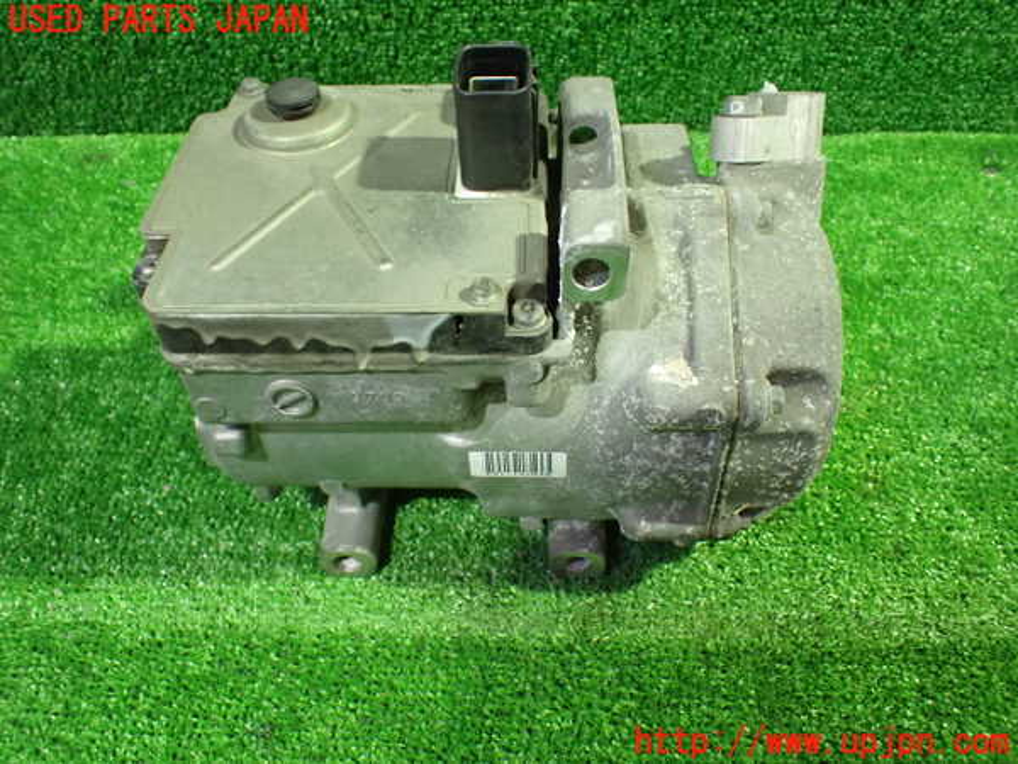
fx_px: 882
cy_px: 382
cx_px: 509
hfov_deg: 60.0
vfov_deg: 46.8
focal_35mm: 30
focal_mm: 5.4
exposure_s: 1/30
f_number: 2.3
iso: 1000
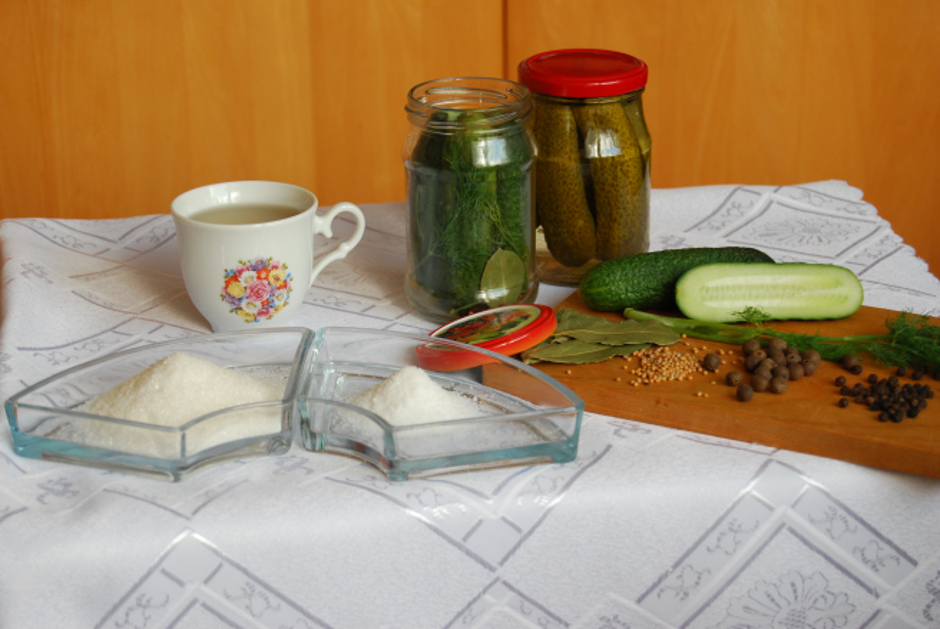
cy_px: 314
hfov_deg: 24.6
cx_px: 470
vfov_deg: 16.6
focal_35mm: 82
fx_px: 2157
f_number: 5.6
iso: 400
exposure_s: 1/30
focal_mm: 55
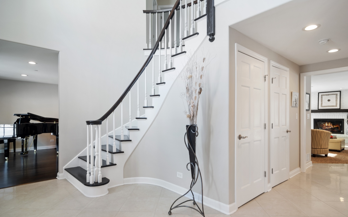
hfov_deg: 88.0
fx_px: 180
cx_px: 172
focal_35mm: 19
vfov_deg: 62.1
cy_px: 119
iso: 200
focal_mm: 12
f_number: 8
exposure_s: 1/20
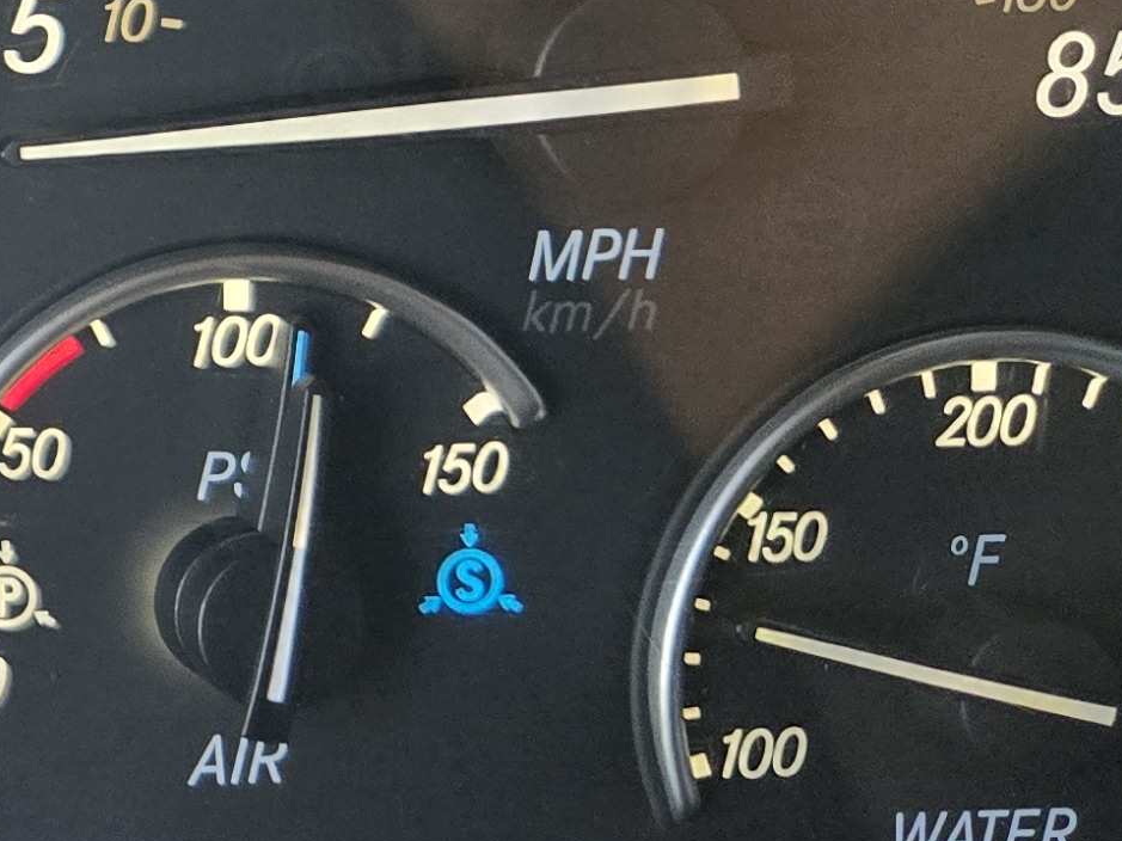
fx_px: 3176
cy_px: -123
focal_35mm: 98
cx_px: -907
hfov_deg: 16.6
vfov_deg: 14.7
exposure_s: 1/120
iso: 400
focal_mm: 5.4
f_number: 1.8
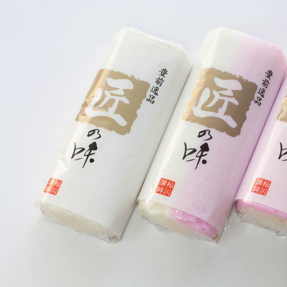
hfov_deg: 18.0
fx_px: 900
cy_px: 144
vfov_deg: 18.1
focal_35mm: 96
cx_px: 213
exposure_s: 1/15
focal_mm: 50
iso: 200
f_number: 10
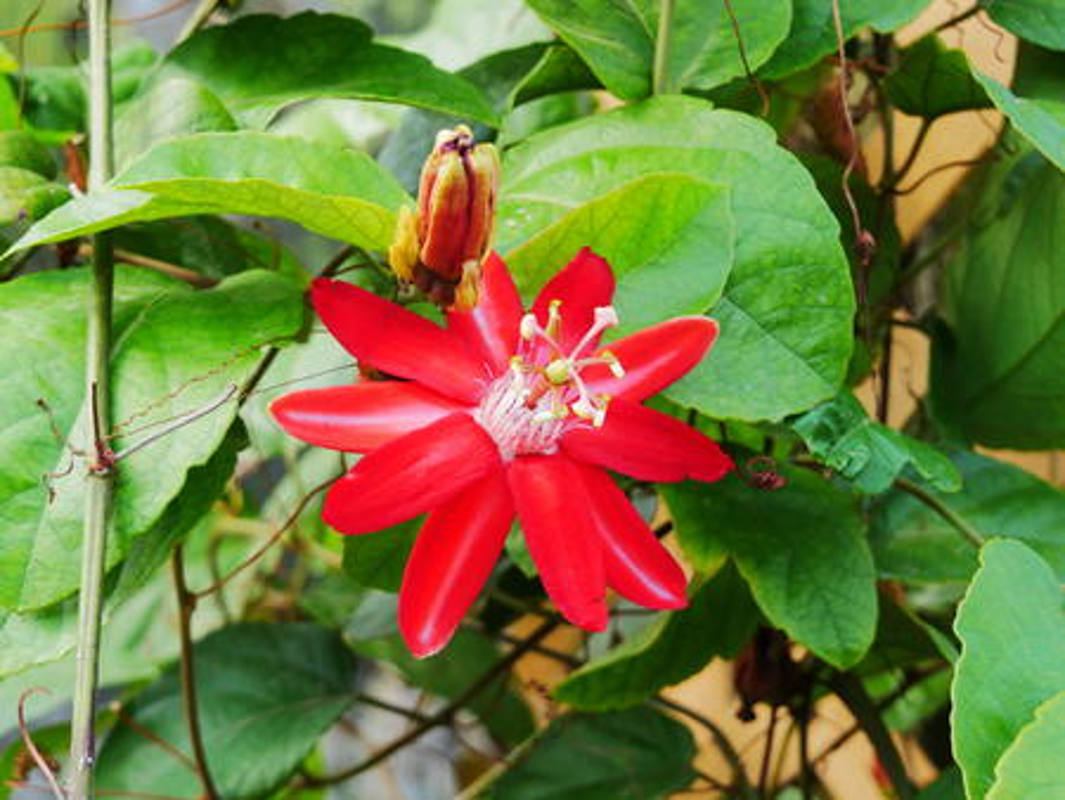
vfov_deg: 18.9
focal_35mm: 78
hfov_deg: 25.0
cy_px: 400
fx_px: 2401
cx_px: 532
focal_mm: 39
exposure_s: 1/100
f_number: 5.3
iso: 250
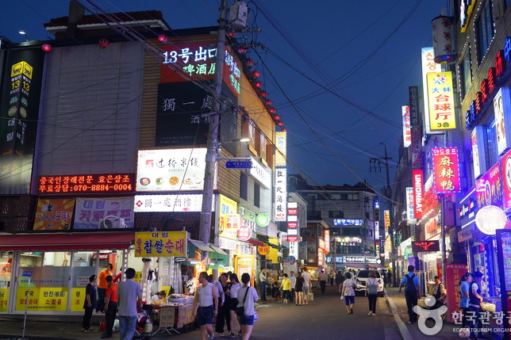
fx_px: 539
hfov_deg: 50.7
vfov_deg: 35.0
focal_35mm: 38
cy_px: 162
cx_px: 266
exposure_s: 1/80
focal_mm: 35
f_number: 2.8
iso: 800
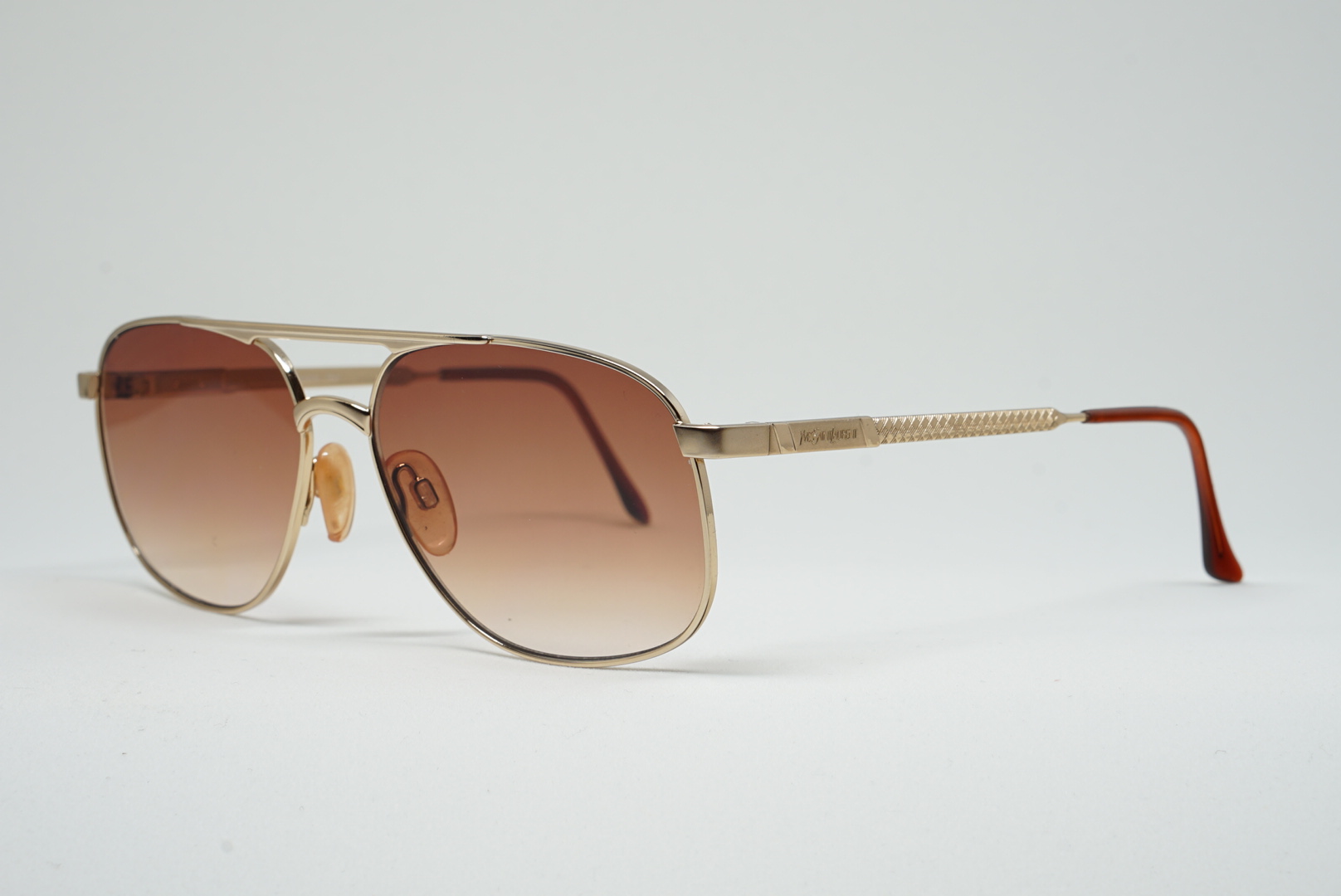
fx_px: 2796
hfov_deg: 27.0
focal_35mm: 75
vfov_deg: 18.2
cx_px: 670
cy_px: 448
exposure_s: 1/2
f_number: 11
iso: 100
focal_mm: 50
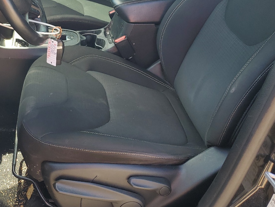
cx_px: 61
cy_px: 28
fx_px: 373
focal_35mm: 47
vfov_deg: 29.8
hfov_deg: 39.1
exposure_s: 1/263
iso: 50
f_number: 1.5
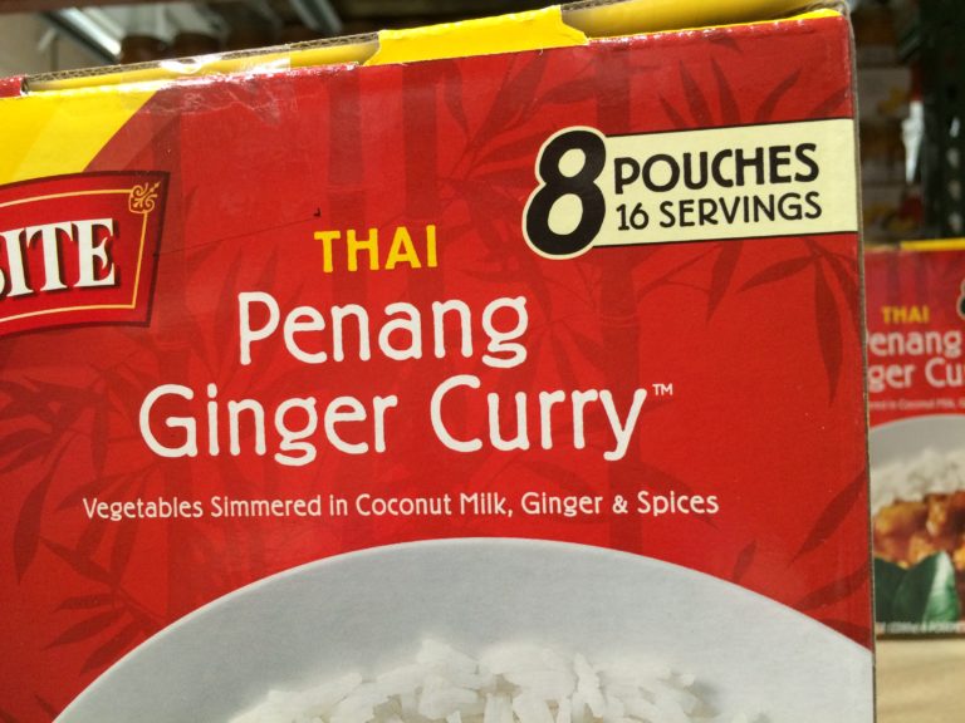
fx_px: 808
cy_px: 362
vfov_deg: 48.2
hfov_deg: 61.7
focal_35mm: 29
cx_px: 482
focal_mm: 4.15
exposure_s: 1/30
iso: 125
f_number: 2.2
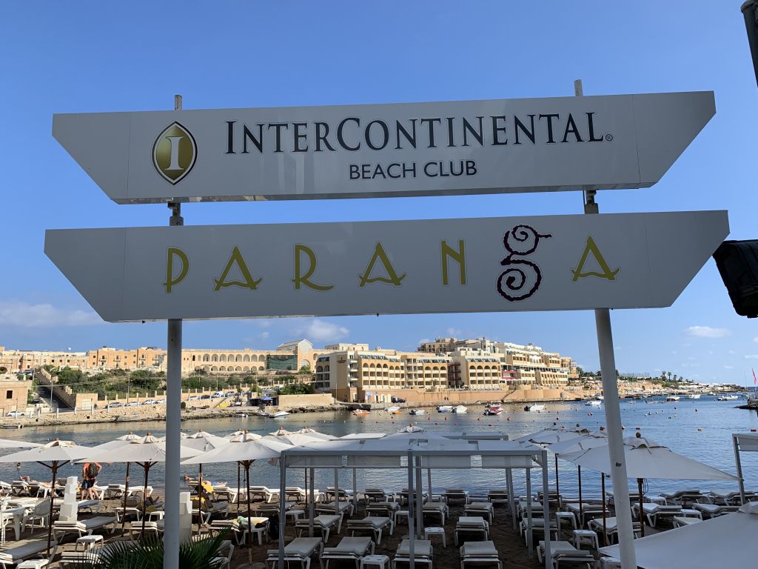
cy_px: 284
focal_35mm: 26
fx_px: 569
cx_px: 379
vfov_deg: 53.1
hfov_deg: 67.3
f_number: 1.8
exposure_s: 1/2421
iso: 25
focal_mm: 4.25
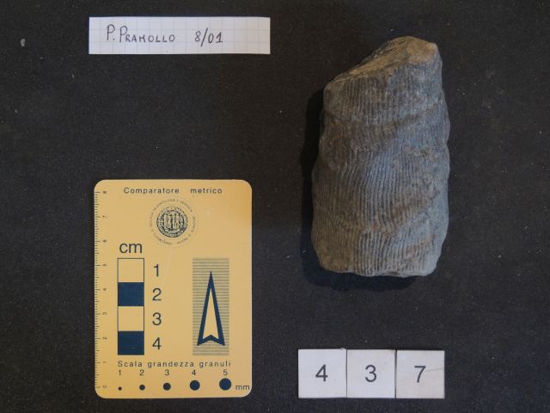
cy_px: 206
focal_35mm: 105
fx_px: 1668
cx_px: 275
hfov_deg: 18.7
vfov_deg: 14.1
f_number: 4.2
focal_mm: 18.7
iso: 400
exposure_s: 1/30
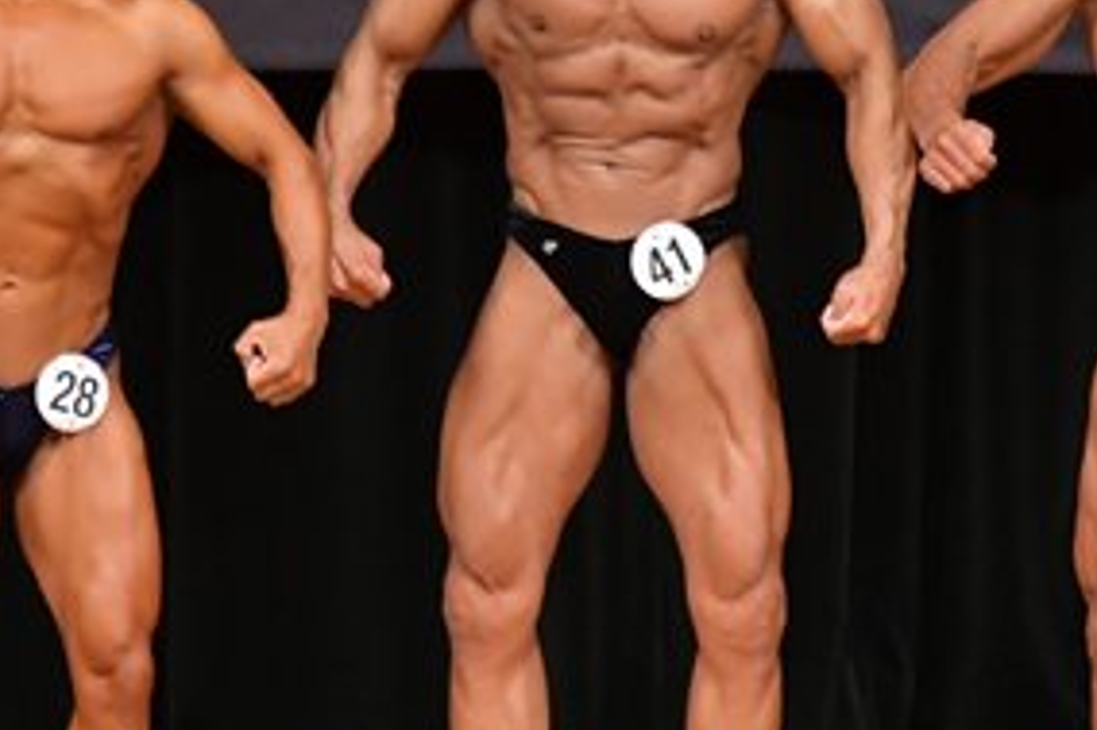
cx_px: 1300
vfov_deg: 2.2
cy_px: 355
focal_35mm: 614
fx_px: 18698
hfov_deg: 3.4
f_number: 5.6
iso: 5000
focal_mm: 150
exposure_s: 1/400
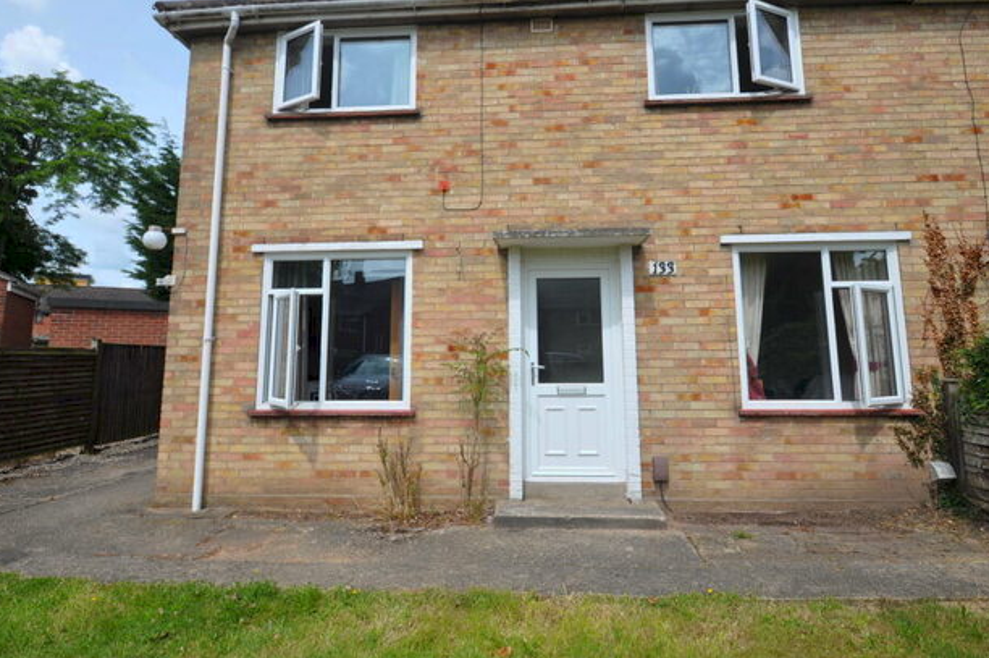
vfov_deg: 52.9
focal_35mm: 24
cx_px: 528
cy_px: 285
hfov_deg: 73.7
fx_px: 659
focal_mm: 14
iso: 200
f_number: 9
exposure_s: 1/320
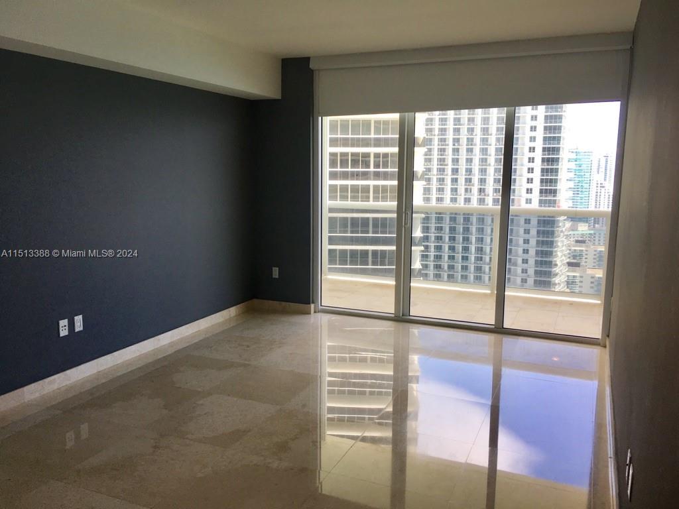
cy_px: 254
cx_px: 340
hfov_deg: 61.7
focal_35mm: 29
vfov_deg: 48.2
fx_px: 569
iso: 32
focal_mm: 4.15
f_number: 2.2
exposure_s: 1/120
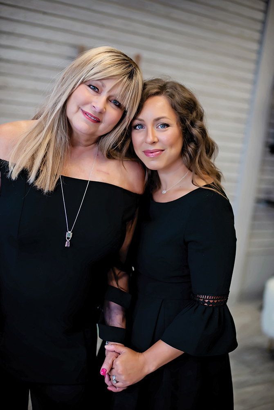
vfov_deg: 39.6
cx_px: 137
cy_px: 205
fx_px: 570
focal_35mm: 50
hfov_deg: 27.0
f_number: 2
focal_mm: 50
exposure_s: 1/640
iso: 640
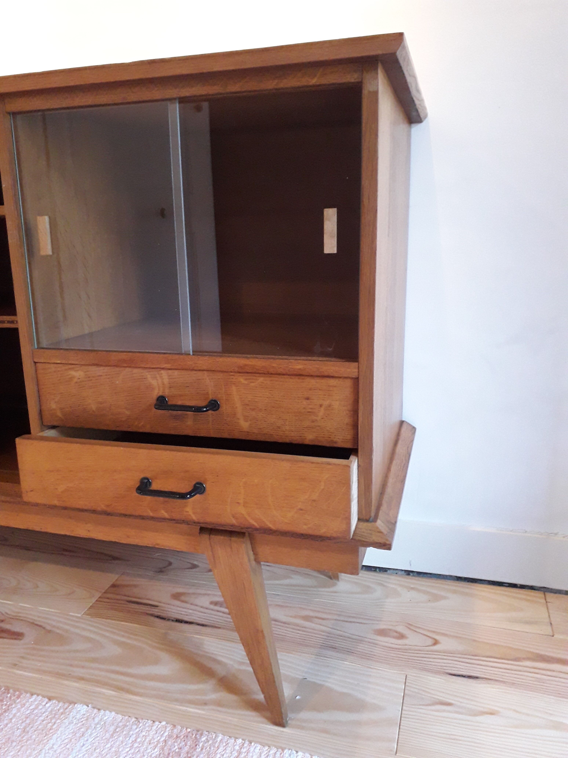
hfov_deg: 51.4
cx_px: 284
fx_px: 591
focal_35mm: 27
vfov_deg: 65.3
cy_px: 379
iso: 320
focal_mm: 3.6
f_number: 1.9
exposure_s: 1/25
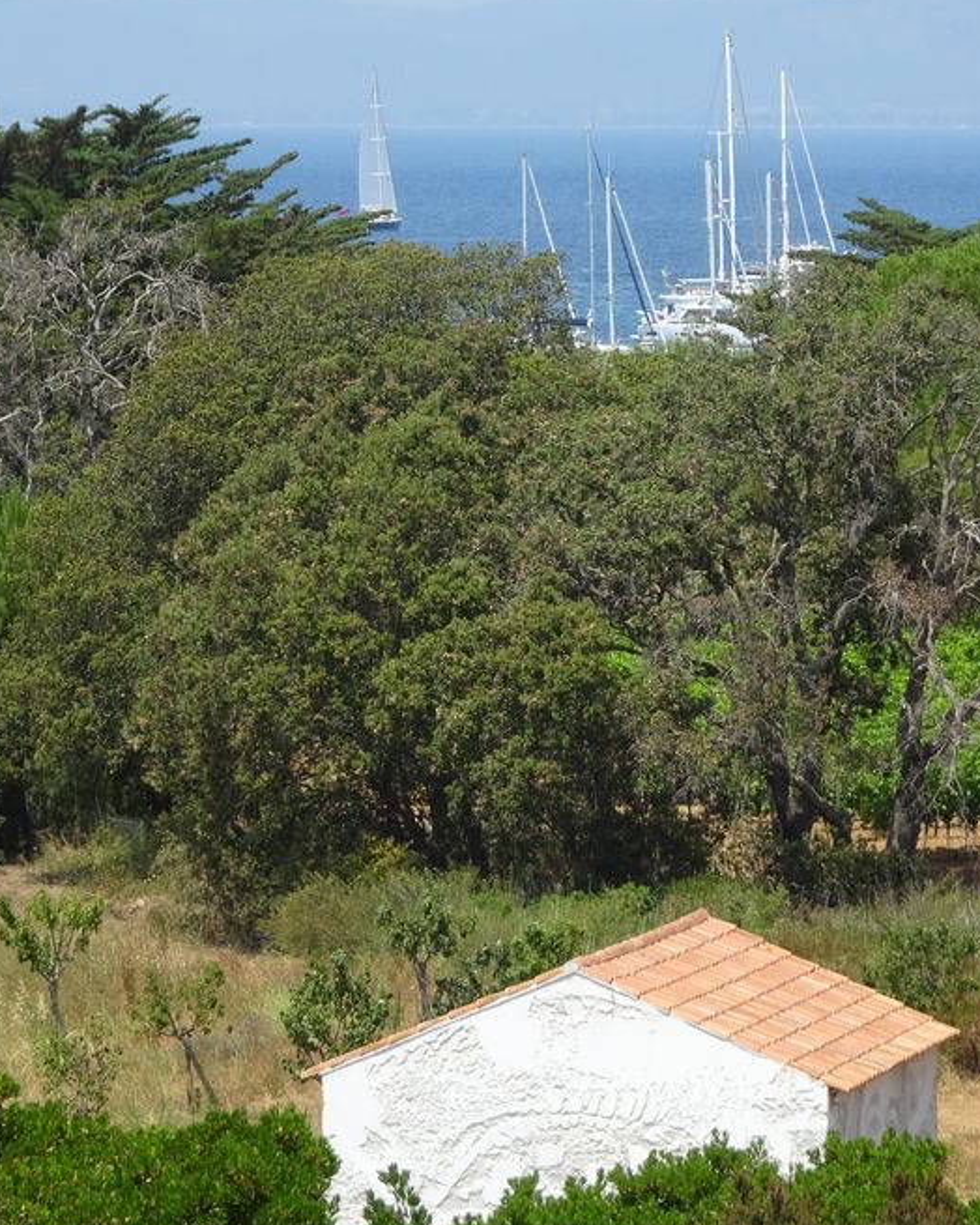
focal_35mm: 261
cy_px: 497
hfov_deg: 5.9
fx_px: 9463
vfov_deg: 7.4
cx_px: 550
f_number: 6.3
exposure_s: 1/250
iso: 100
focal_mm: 37.35
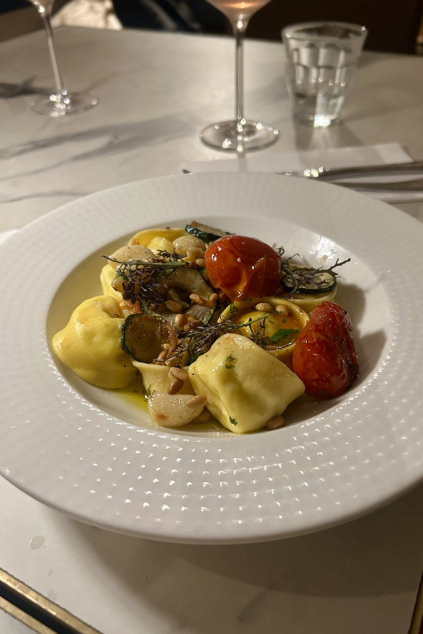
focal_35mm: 28
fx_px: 493
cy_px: 316
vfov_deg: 65.5
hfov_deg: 46.4
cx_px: 219
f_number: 1.5
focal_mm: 5.7
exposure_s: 1/50
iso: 320
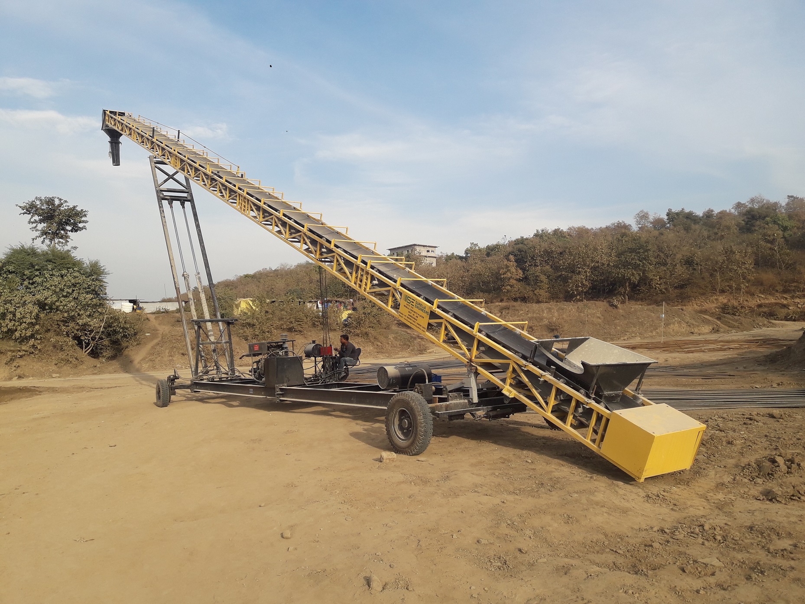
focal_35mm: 28
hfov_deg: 63.4
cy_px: 302
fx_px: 651
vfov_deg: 49.8
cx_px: 402
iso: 40
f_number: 1.9
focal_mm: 3.7
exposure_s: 1/993
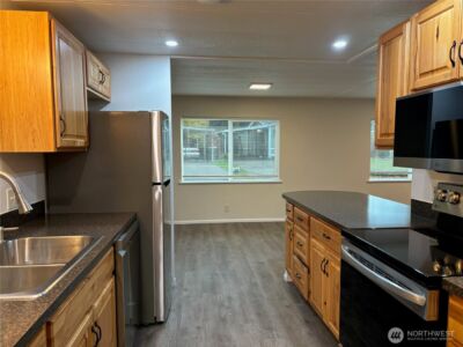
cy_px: 174
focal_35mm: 26
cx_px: 232
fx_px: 348
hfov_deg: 67.3
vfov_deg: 53.1
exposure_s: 1/60
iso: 160
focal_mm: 5.96
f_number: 1.6
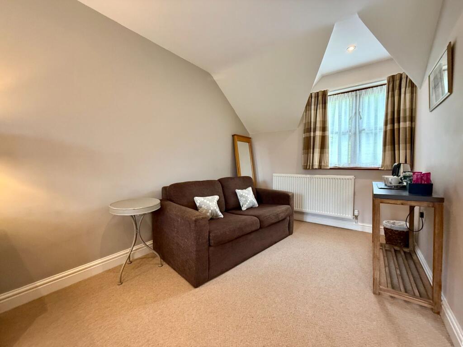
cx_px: 232
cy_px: 174
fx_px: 187
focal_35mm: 14
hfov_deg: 102.1
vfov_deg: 85.7
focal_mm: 2.22
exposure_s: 1/60
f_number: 2.2
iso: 400
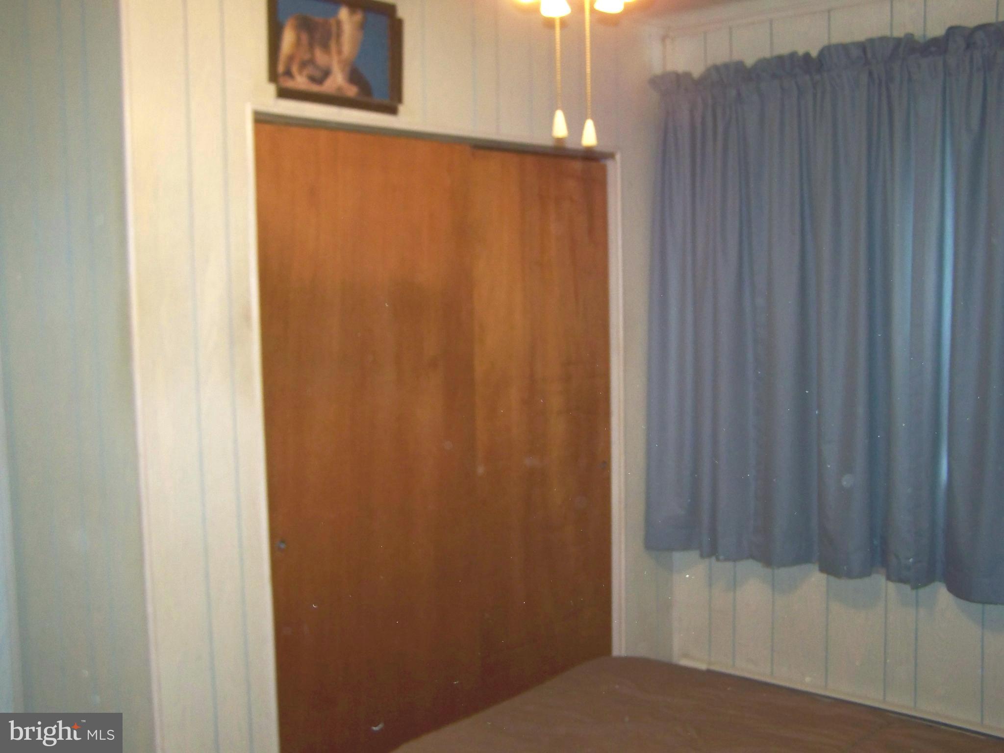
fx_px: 1102
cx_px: 502
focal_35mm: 38
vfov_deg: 37.7
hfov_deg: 49.0
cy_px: 376
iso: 200
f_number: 2.8
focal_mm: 6.3
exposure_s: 1/30
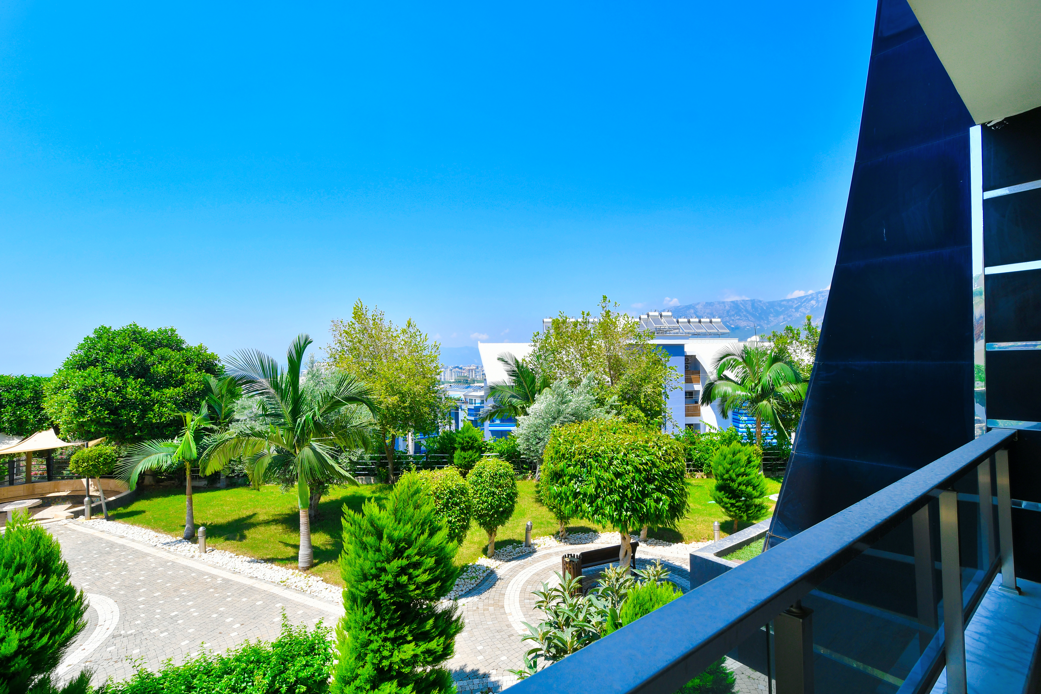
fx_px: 434
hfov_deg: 100.4
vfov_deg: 77.3
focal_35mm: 15
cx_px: 520
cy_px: 347
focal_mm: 10
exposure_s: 1/160
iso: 100
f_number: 8
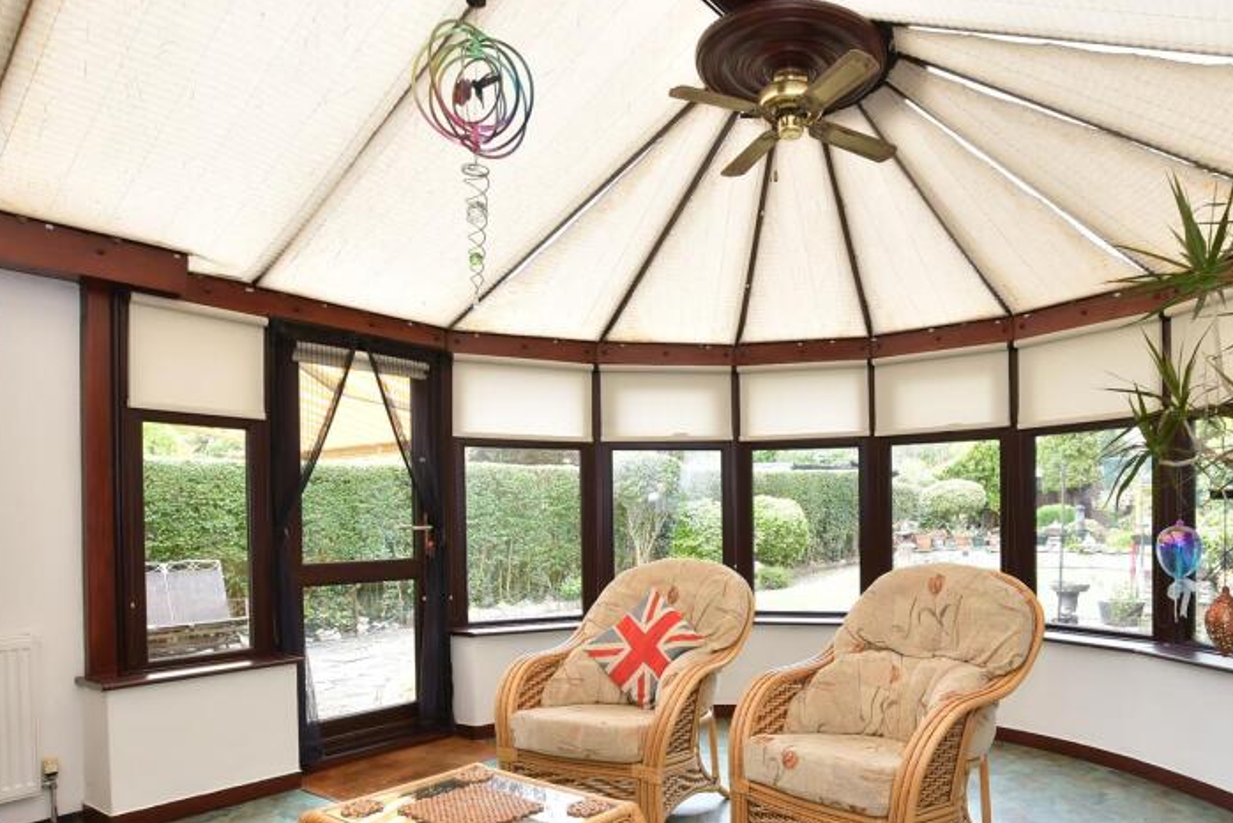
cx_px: 779
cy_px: 531
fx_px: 754
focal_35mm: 22
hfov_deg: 77.0
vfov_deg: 56.4
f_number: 8
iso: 320
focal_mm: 10
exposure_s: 1/20
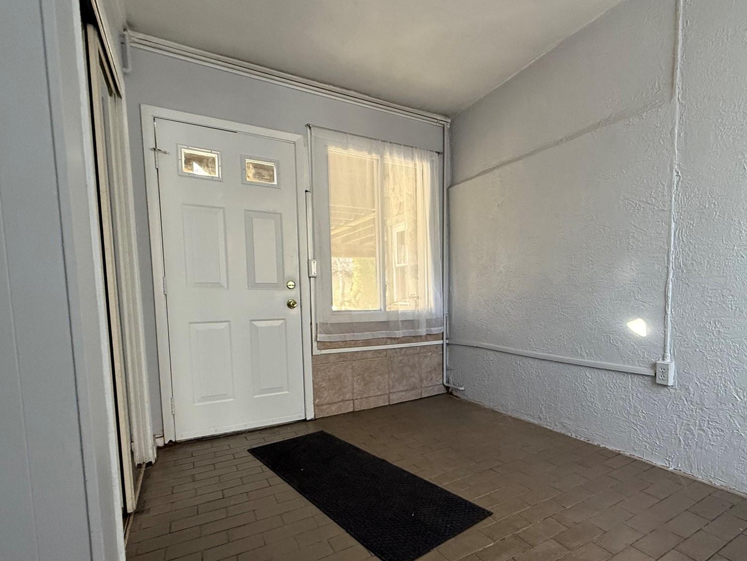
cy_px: 324
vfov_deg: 68.3
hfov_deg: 83.5
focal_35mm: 19
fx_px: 410
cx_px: 452
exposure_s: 1/82
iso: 320
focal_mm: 2.22
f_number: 2.2
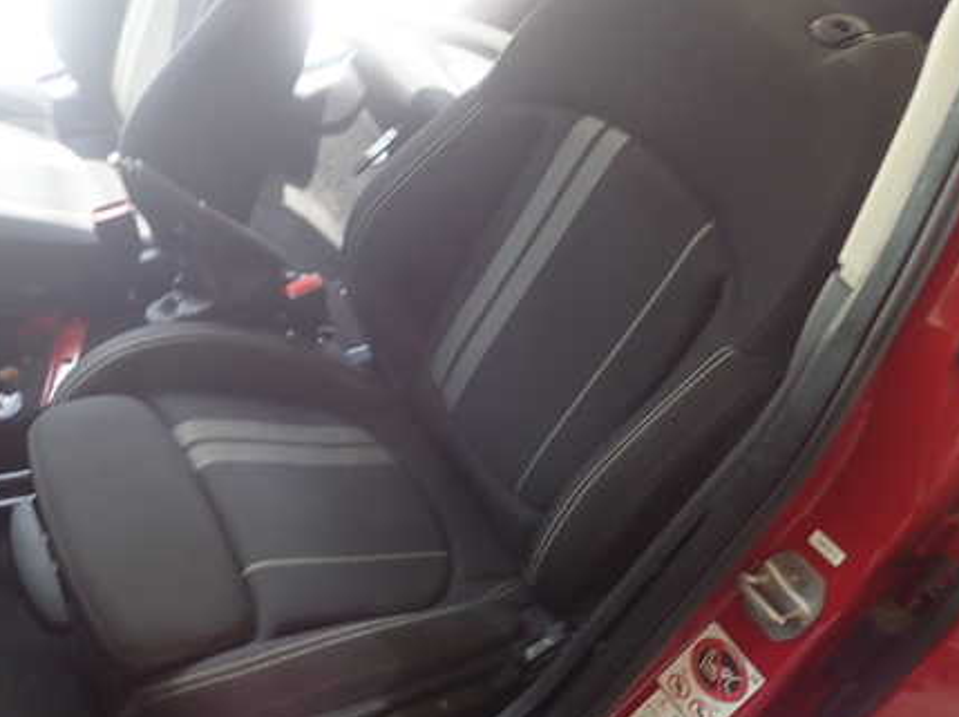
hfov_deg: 51.8
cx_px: 331
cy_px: 302
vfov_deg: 40.5
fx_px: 969
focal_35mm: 35
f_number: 2
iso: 200
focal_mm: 4.5
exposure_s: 1/40
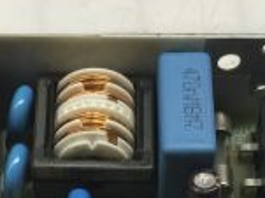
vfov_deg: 12.1
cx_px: 90
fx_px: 880
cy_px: 321
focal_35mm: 115
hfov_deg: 17.1
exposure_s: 1/15
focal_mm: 4.15
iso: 32
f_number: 2.2
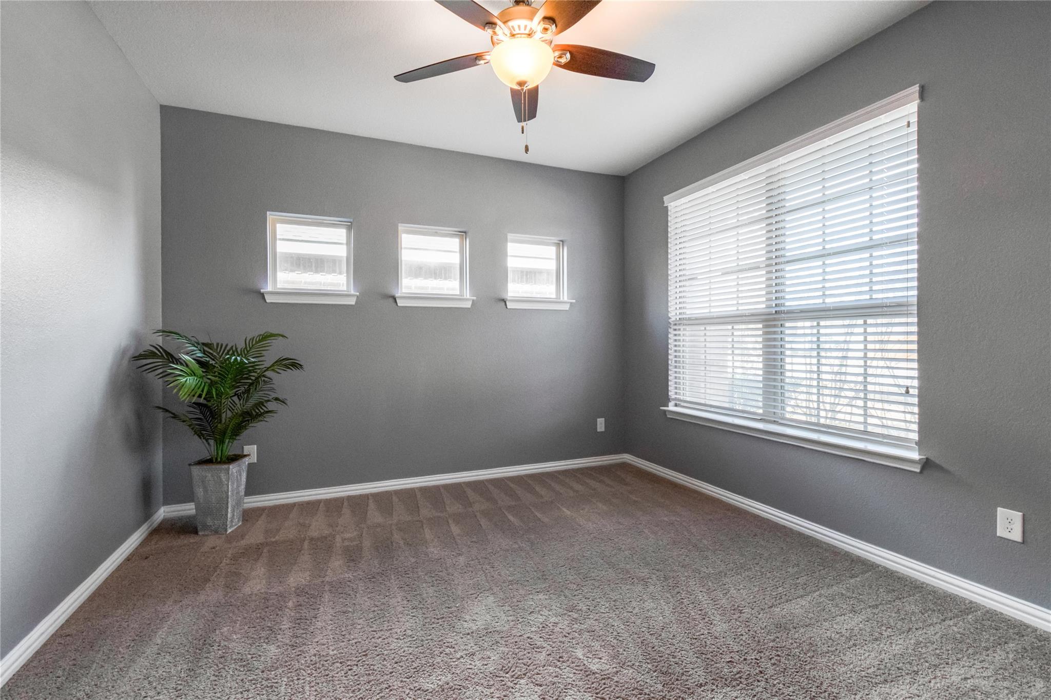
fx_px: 438
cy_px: 350
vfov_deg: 77.3
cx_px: 526
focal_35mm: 15
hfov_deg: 100.4
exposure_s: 1/60
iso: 400
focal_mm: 10
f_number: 8
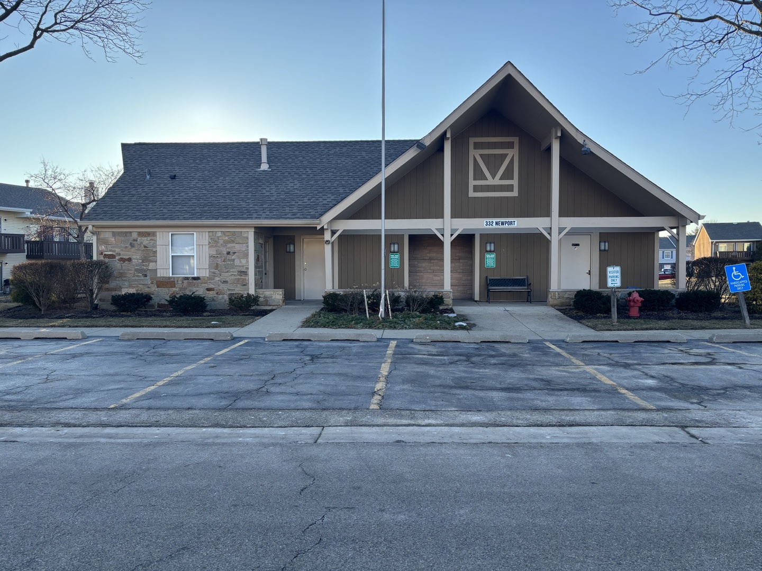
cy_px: 286
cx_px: 381
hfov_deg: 67.3
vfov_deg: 53.1
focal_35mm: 26
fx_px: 572
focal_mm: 5.96
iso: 50
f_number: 1.6
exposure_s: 1/654
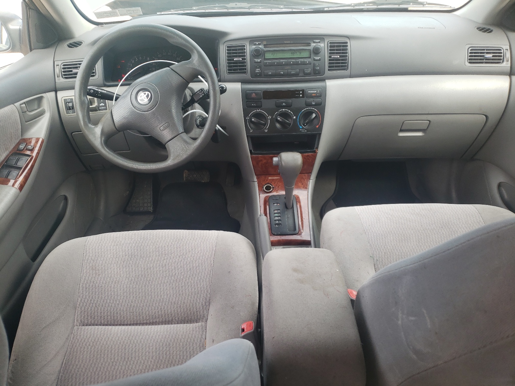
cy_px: 193
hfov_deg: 67.3
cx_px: 258
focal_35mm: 26
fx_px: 387
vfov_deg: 53.1
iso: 50
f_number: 1.5
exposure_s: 1/200
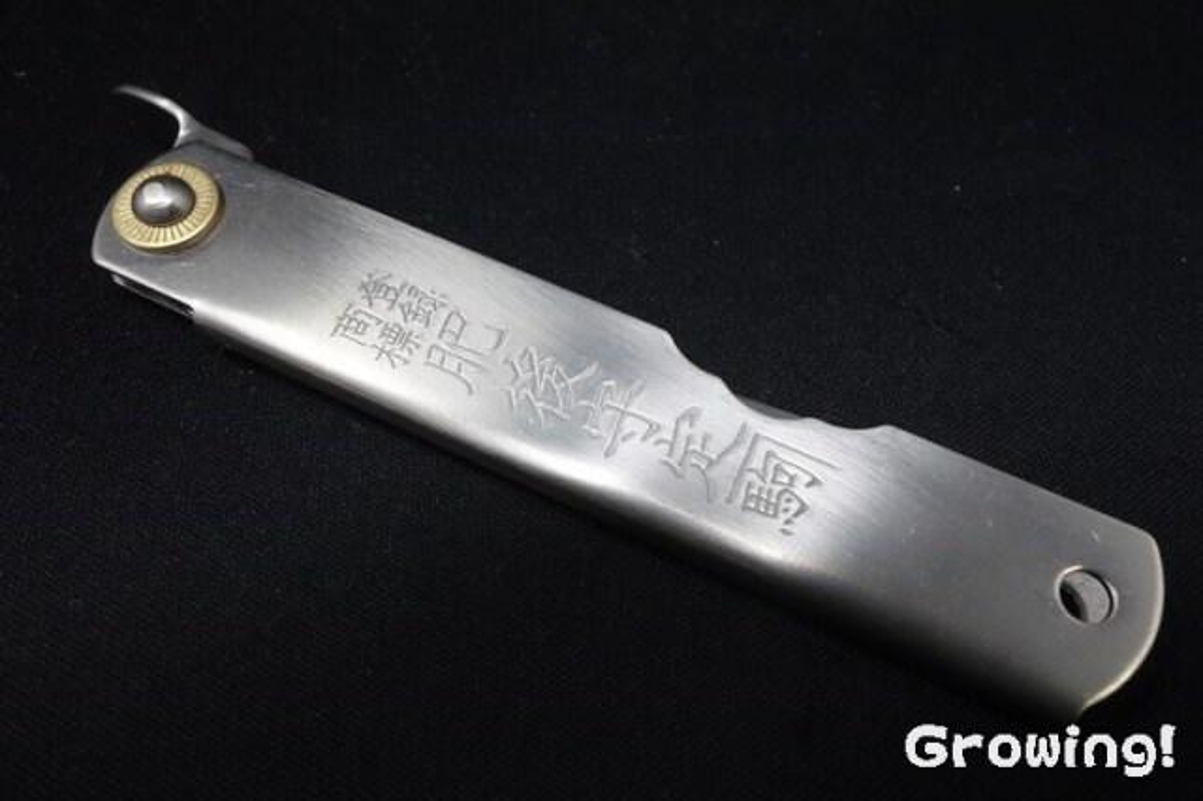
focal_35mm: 28
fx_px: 935
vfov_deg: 46.4
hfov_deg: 65.5
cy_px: 400
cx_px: 602
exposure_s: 1/30
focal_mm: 10.4
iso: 800
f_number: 10
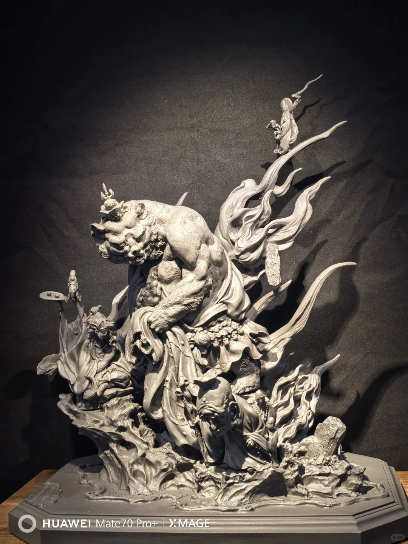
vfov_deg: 39.7
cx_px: 204
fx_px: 754
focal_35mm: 48
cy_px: 272
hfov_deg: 30.3
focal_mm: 6.98
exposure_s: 1/100
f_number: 2
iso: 200
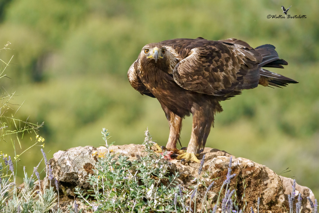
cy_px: 106
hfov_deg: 5.2
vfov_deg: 3.4
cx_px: 160
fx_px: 3544
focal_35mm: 400
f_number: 9
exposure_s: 1/4000
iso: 6400
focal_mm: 400
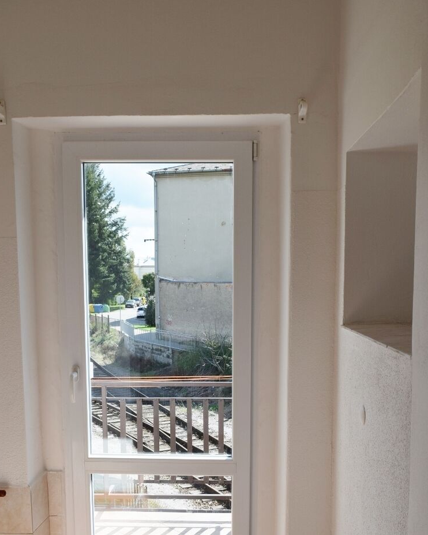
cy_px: 347
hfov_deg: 42.2
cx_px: 230
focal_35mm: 35
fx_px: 554
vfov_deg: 50.8
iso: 200
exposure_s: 1/250
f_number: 8
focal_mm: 18
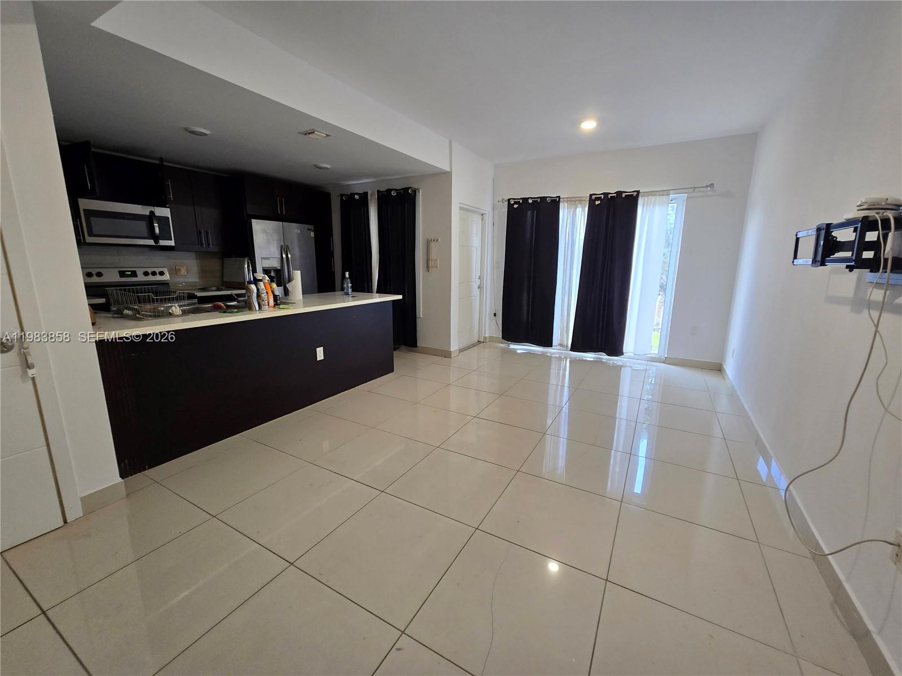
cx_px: 451
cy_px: 338
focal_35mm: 13
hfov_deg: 106.2
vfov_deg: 89.9
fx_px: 339
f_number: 2.2
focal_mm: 2.2
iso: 160
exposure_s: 1/60
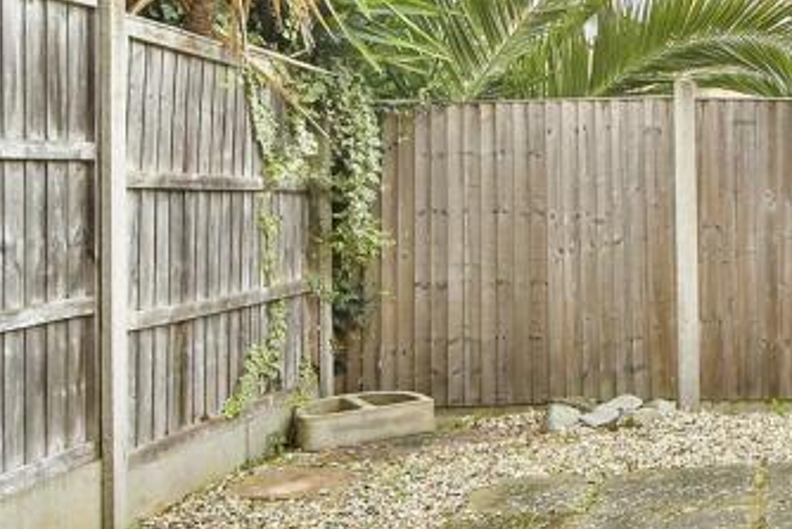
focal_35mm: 46
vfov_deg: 29.0
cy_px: 162
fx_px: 1012
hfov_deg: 34.9
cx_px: 927
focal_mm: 10
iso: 500
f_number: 5.6
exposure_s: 1/125
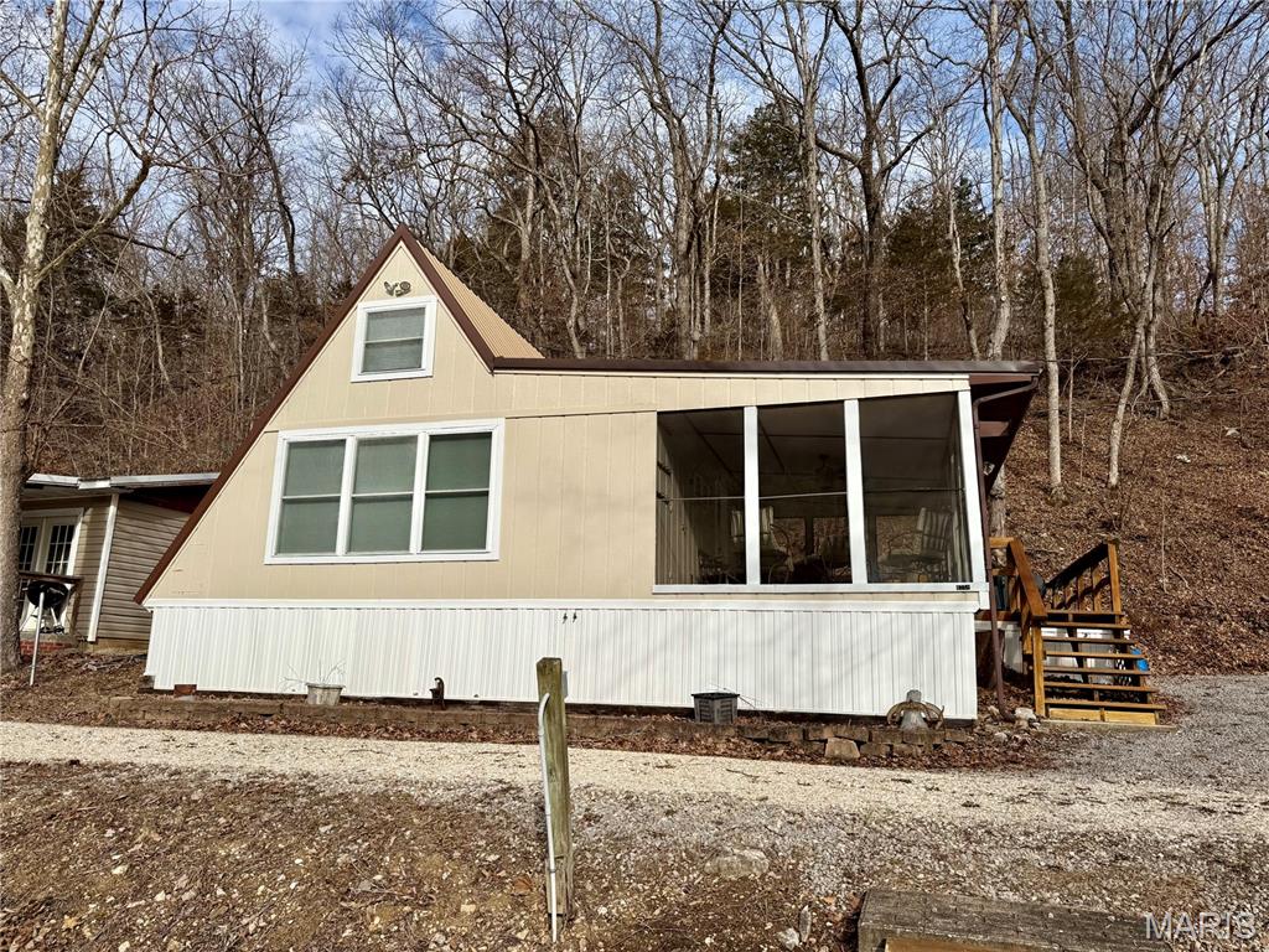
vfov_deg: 56.8
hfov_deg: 71.6
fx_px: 880
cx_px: 634
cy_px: 476
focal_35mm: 24
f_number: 1.78
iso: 80
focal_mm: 6.76
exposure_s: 1/6173
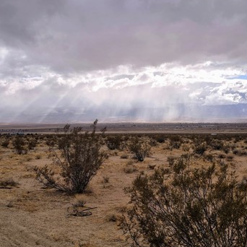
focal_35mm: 38
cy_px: 98
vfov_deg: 43.6
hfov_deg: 43.6
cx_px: 150
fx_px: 307
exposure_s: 1/711
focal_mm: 6.3
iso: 12
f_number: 1.7
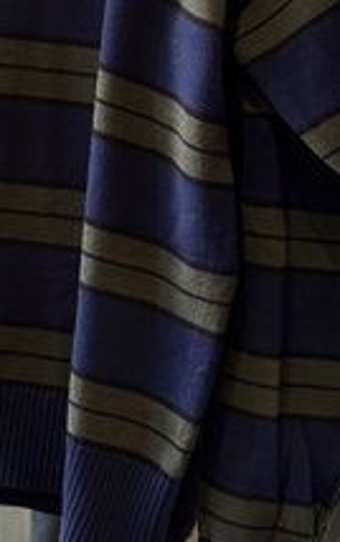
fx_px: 2028
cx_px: -33
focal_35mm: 137
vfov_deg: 15.1
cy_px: 47
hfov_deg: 9.5
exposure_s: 1/33
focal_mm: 5.96
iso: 160
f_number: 1.6
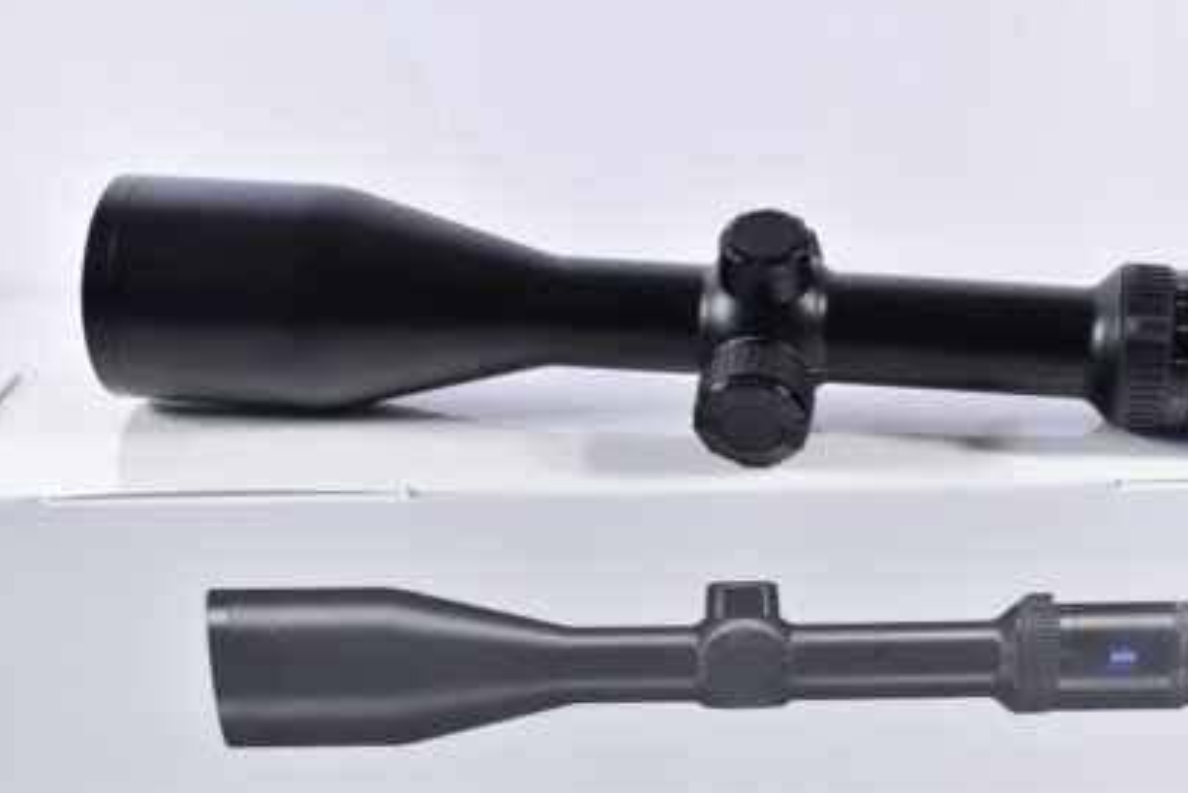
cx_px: 746
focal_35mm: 66
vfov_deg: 20.6
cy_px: 503
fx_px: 2179
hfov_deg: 30.4
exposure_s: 1/50
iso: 640
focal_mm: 30
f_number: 5
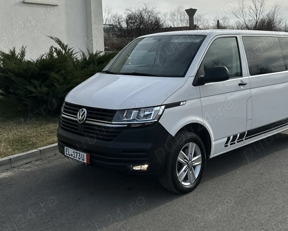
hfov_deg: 44.8
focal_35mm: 41
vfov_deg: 35.5
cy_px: 53
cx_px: 149
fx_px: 350
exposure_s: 1/7042
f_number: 1.78
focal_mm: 6.86
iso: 80
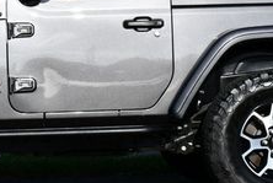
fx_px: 1269
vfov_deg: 8.2
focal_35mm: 167
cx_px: 80
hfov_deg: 12.3
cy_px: -4
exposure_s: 1/320
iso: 100
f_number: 9
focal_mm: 29
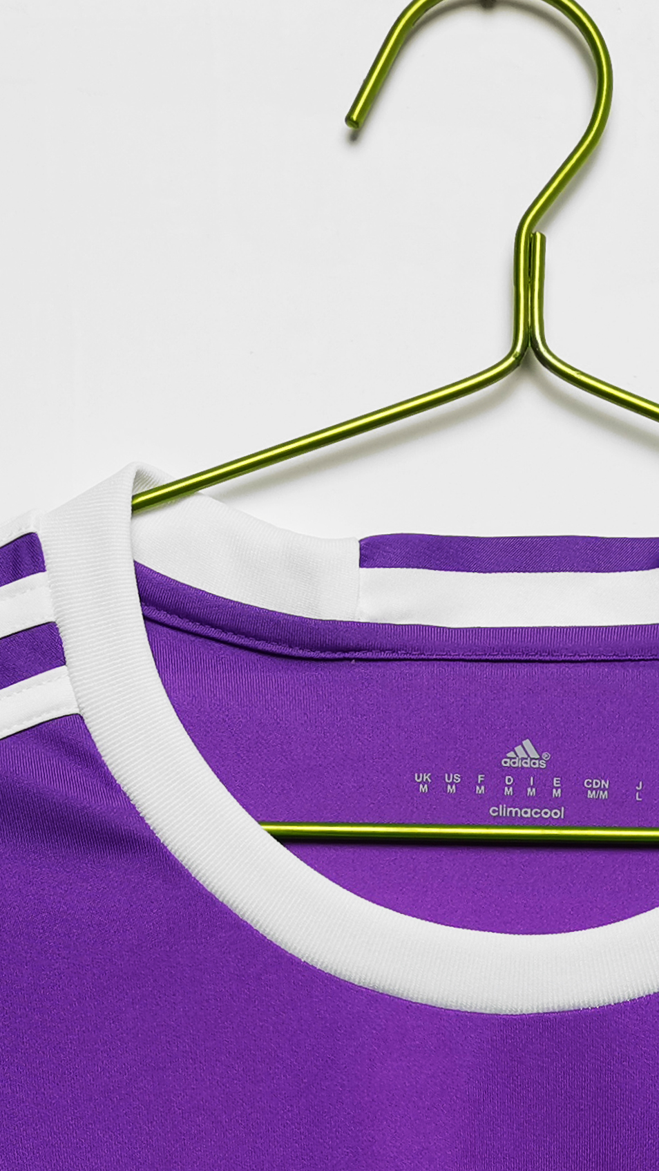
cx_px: 494
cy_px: 1168
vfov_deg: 26.1
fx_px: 2391
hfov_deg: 15.6
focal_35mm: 77
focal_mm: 5.58
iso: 50
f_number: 1.8
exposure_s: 1/100
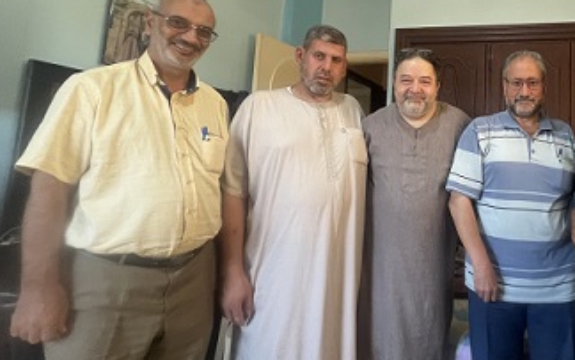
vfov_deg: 50.3
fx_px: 376
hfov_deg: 66.5
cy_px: 123
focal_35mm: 24
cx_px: 475
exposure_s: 1/50
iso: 250
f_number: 1.8
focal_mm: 1.57
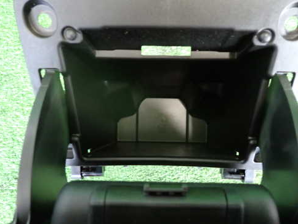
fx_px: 267
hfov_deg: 58.3
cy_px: 119
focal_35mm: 31
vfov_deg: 45.4
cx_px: 158
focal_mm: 4.5
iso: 1000
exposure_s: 1/25
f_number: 2
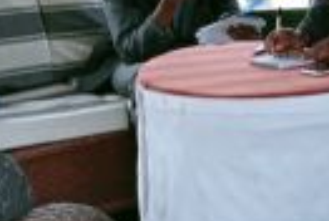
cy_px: 98
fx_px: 1301
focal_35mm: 142
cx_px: 294
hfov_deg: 14.3
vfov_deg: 9.7
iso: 131
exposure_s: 1/50
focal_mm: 4.04
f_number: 1.8
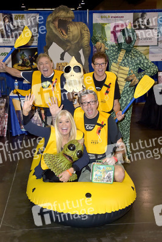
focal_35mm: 44
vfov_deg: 44.5
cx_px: 81
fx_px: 297
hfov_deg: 30.5
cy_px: 121
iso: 320
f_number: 7.1
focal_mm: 44
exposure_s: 1/250
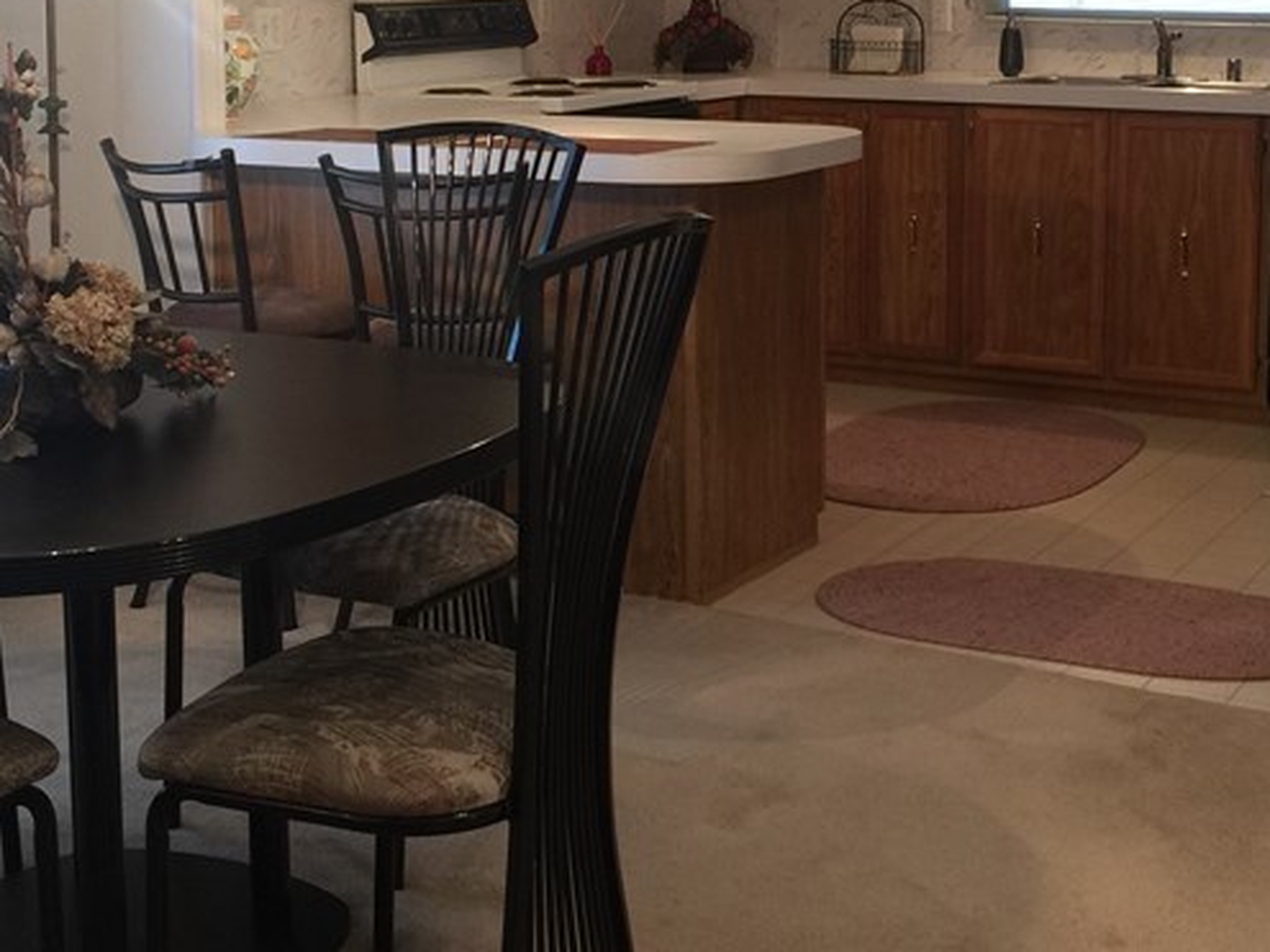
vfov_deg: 24.1
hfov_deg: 32.1
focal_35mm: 60
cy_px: 213
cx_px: 739
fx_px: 2201
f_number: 2.2
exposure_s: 1/15
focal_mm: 4.15
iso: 50
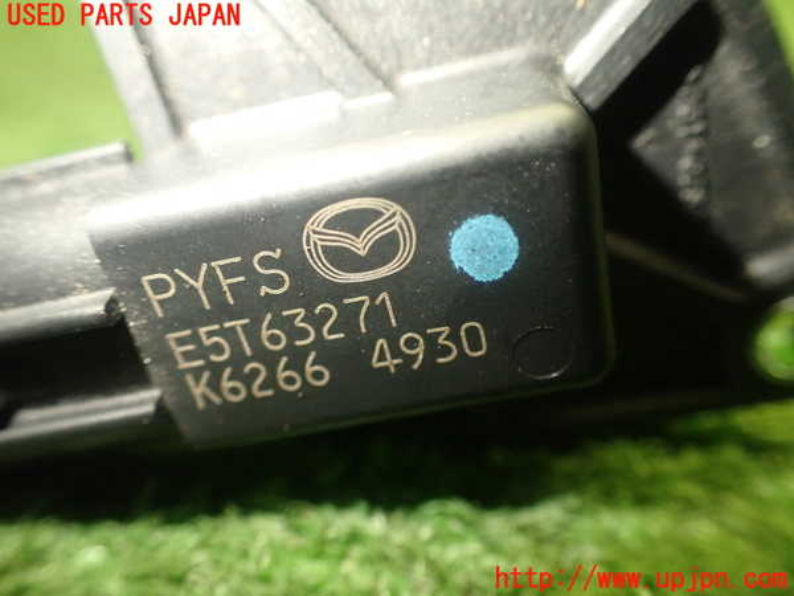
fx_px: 688
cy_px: 298
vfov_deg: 46.8
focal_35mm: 30
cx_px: 397
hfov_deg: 60.0
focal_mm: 5.4
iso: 800
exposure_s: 1/80
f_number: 2.3
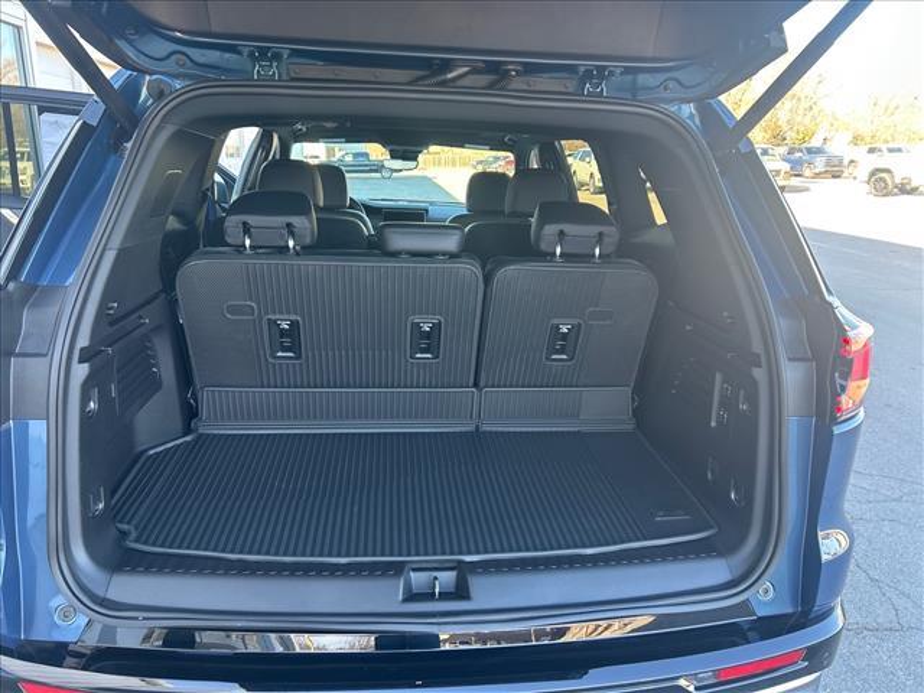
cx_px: 462
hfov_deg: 67.3
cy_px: 346
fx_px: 694
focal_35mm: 26
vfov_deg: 53.1
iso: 80
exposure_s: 1/121
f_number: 1.5
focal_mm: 5.7
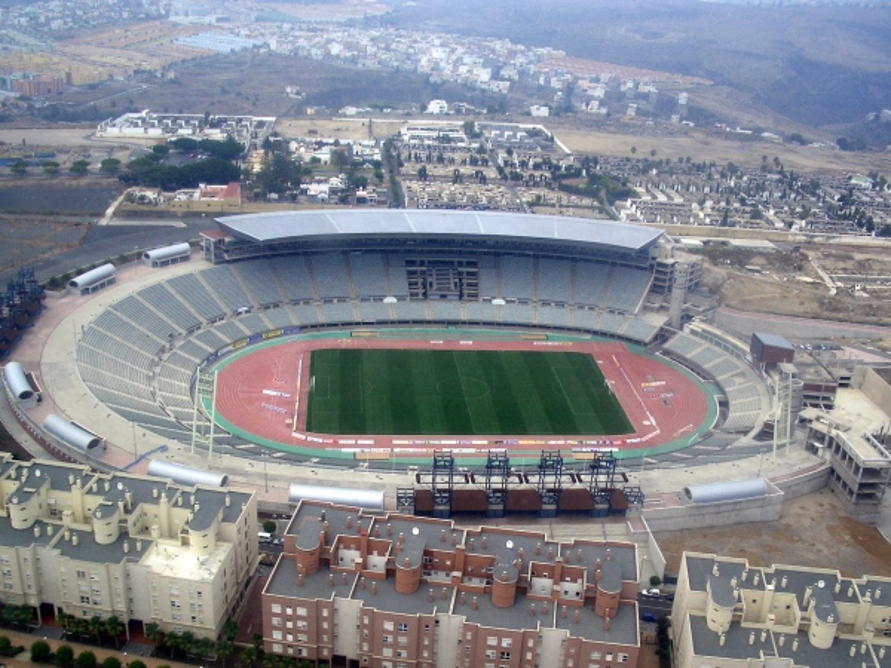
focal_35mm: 35
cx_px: 446
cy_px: 334
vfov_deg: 40.7
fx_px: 901
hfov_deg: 52.6
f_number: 4.3
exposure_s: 1/500
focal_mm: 5.8
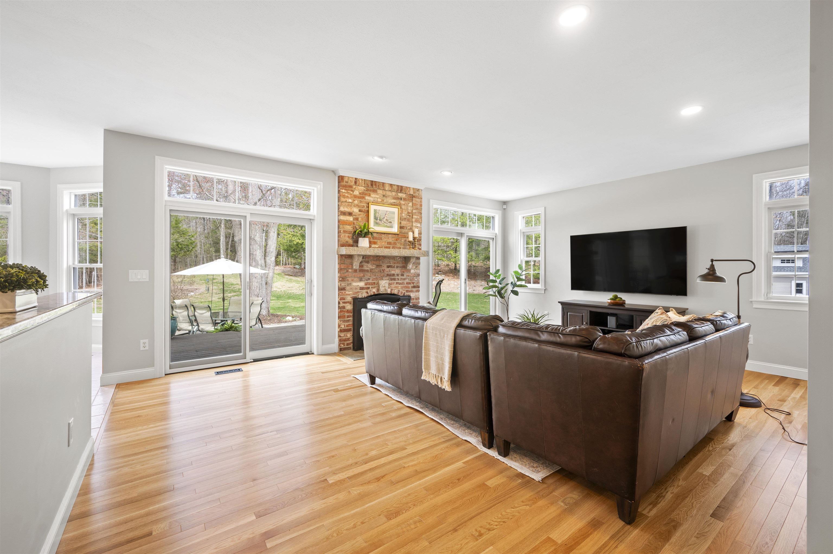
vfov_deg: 77.2
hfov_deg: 100.4
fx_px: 347
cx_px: 416
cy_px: 277
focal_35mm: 15
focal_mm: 15
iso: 250
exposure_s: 1/2
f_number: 7.1
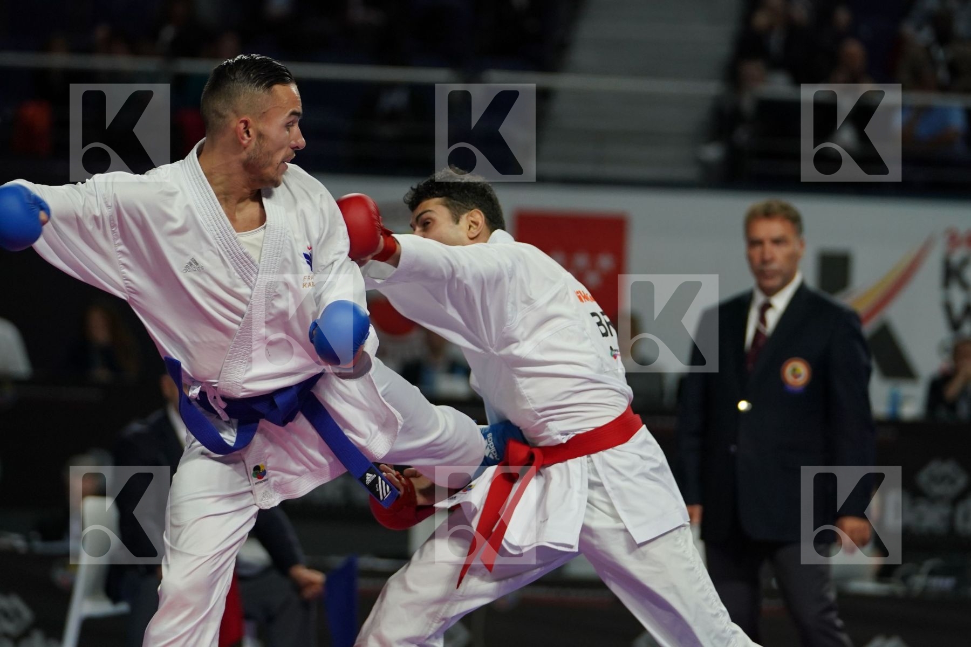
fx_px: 5529
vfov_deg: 6.7
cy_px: 324
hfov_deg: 10.0
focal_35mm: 205
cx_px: 486
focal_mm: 137
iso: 1000
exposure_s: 1/1000
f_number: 2.8
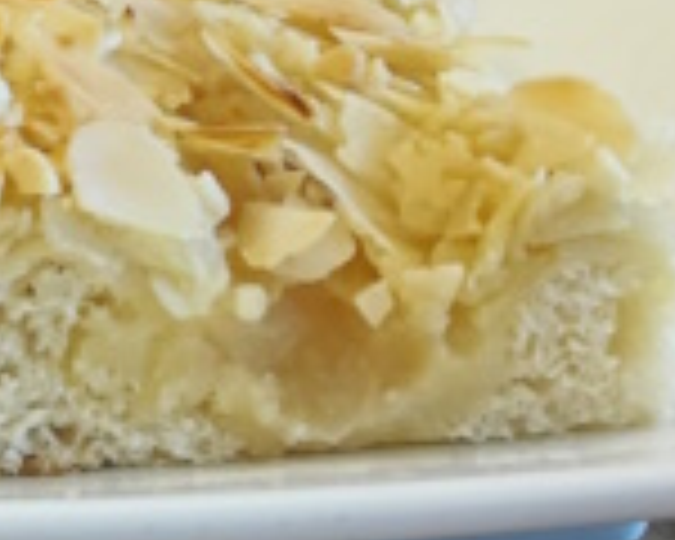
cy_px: -410
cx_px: -441
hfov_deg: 18.0
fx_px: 1798
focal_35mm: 90
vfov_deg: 15.0
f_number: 1.69
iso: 1280
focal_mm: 7.01
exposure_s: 1/100
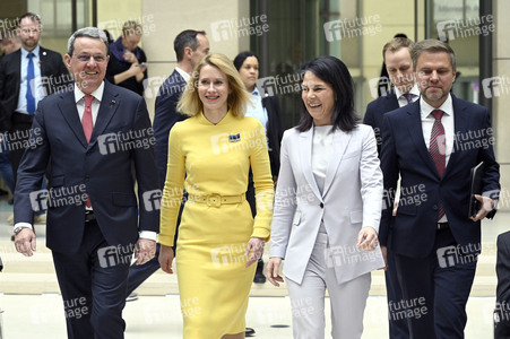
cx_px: 255
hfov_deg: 20.2
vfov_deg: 13.5
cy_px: 170
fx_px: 1430
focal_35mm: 101
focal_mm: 101
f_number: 5
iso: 4000
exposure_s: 1/800
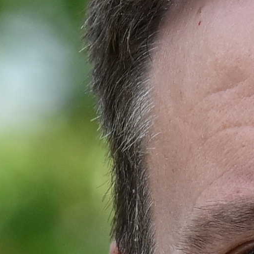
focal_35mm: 1696
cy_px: 566
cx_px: 613
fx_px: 14080
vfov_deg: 1.0
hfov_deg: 1.0
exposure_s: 1/250
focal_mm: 170
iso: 640
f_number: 7.1
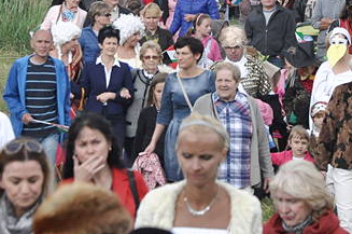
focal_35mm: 409
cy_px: 24
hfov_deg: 5.0
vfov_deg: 3.3
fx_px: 3996
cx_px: 150
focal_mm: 105
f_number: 8
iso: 1250
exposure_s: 1/1000
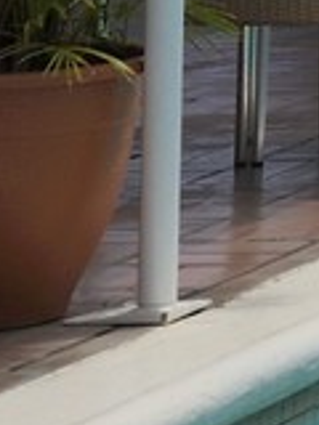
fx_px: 4251
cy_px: -850
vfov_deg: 5.4
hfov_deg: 3.6
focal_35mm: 346
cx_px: 1978
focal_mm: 36
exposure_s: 1/160
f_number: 20
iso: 200
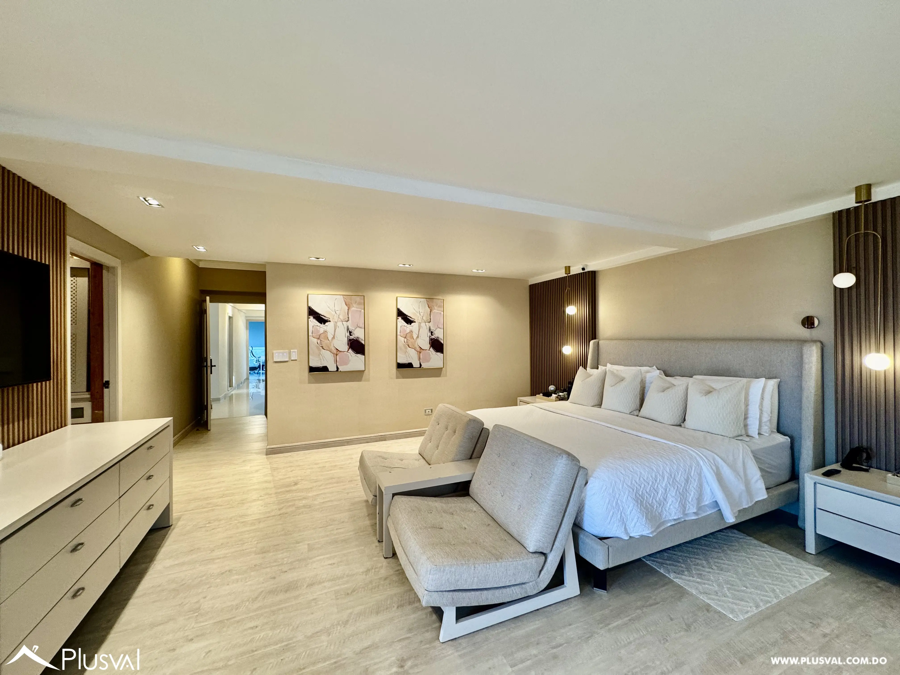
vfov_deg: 85.7
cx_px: 450
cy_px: 338
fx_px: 364
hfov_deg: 102.1
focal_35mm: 14
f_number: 2.2
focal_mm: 2.22
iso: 200
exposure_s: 1/60
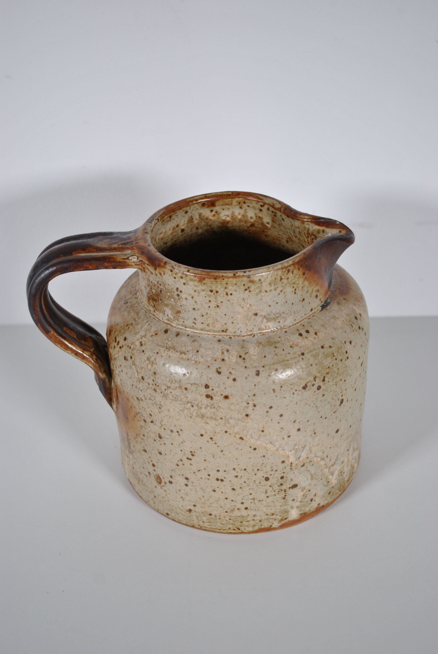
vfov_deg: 43.6
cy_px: 327
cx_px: 219
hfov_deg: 29.9
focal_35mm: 45
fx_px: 819
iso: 200
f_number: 4.5
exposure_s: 1/100
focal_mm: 30
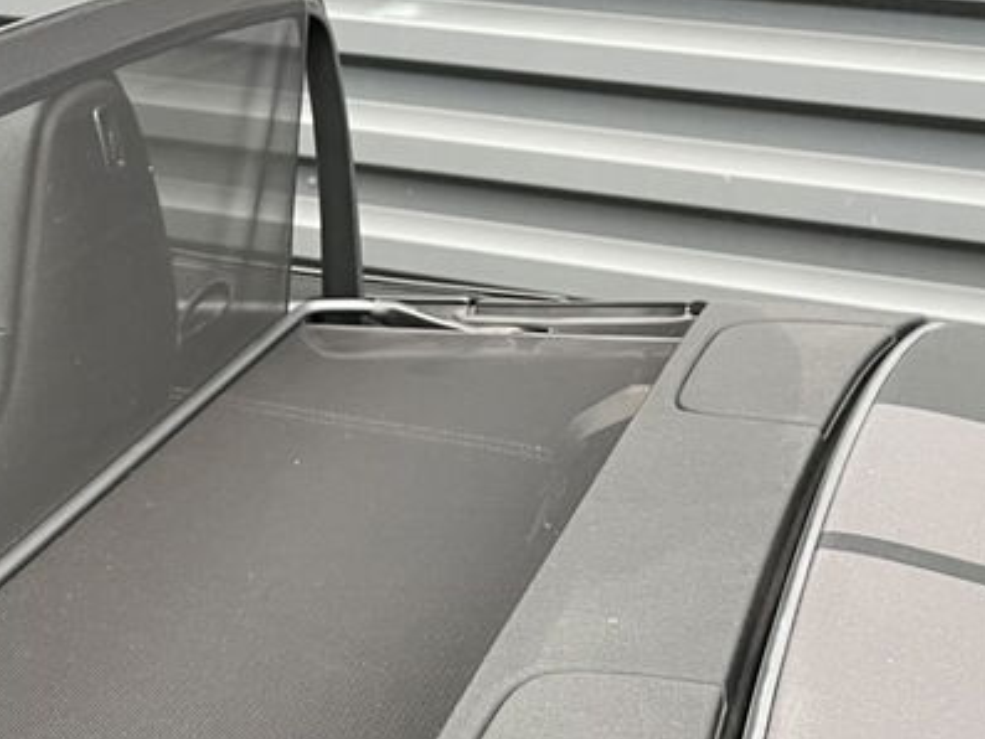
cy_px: 563
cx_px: 7
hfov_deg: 27.4
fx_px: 1907
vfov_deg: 21.7
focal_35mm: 67
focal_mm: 5.1
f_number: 1.6
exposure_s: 1/50
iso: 100
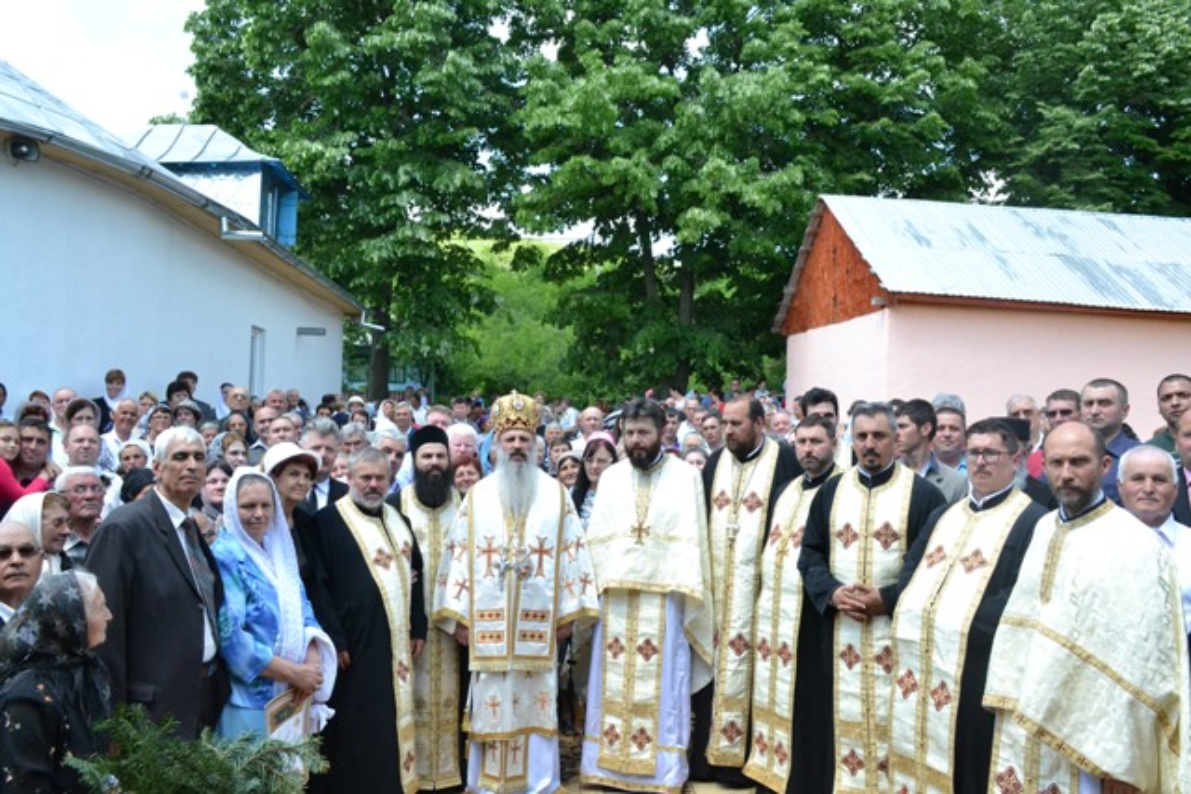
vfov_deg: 43.6
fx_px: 993
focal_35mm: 30
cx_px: 596
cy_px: 397
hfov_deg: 61.9
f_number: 7.1
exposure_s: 1/1000
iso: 1600
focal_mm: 20
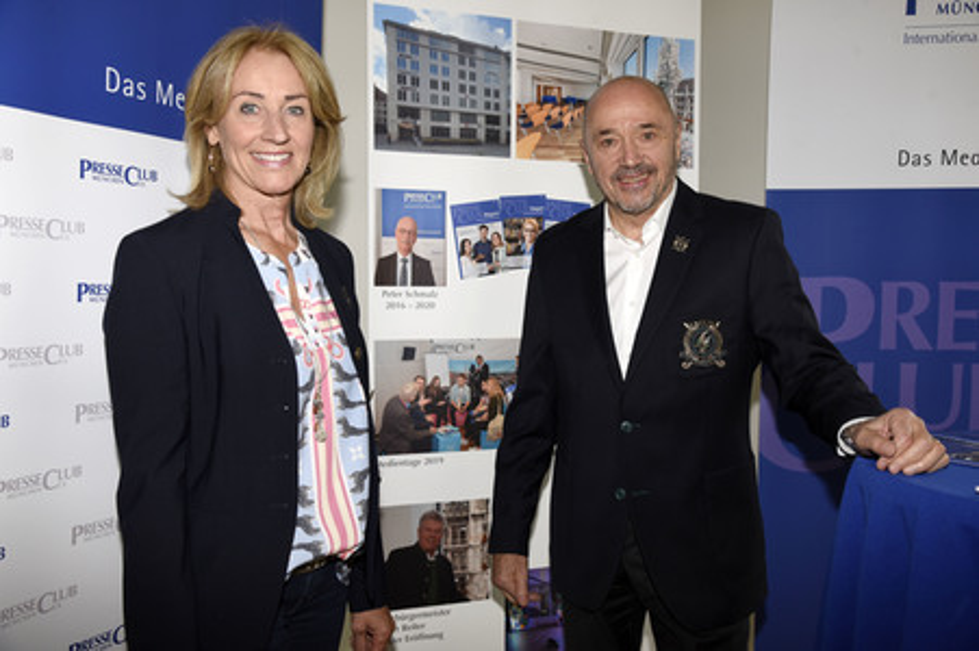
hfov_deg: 55.8
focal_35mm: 34
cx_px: 490
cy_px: 326
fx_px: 924
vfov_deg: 38.8
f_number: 6.3
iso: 640
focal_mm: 34
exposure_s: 1/125
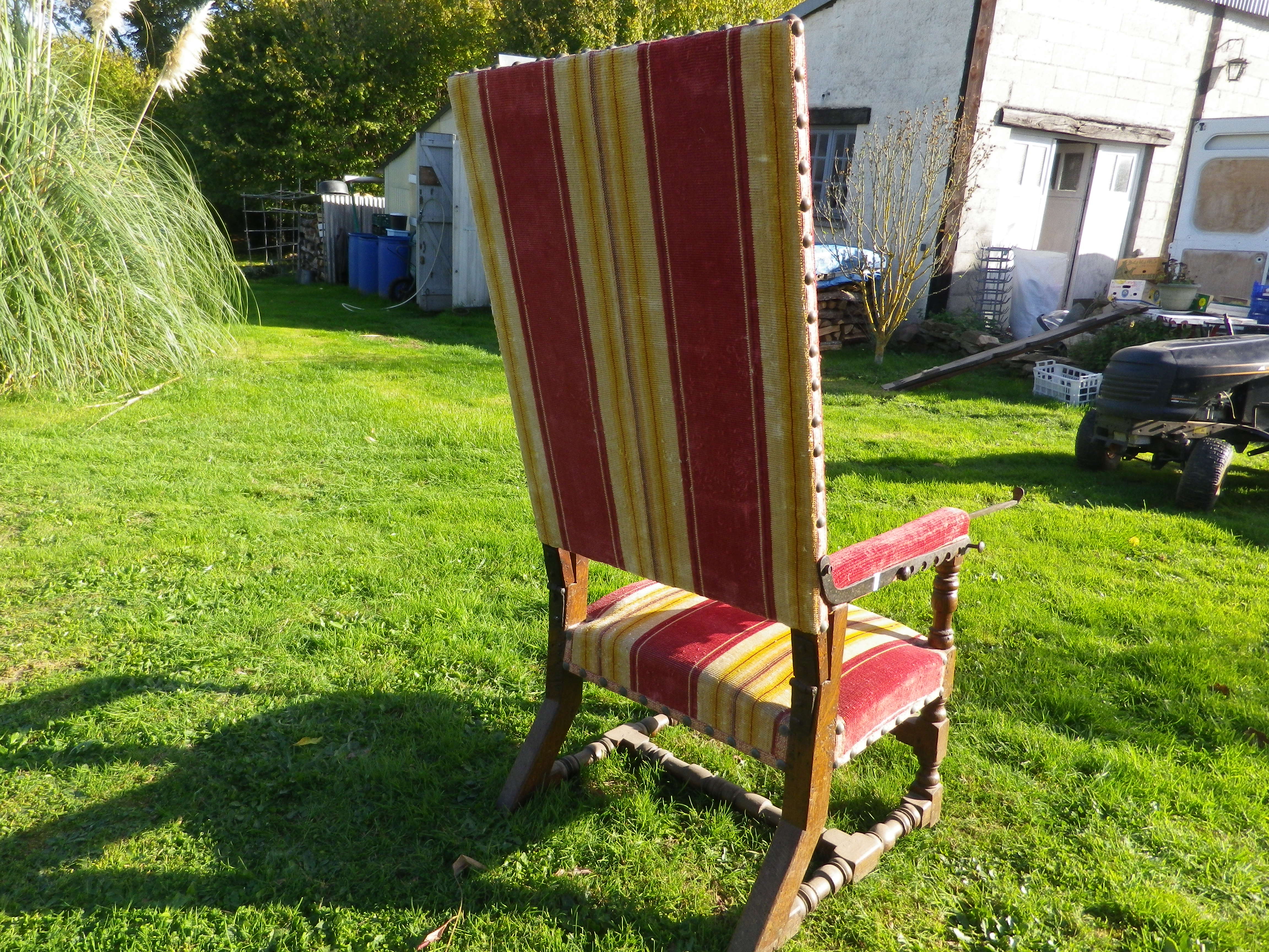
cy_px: 476
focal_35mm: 25
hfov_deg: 69.4
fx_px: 916
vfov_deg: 54.9
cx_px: 634
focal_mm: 4.5
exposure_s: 1/250
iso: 80
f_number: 3.5
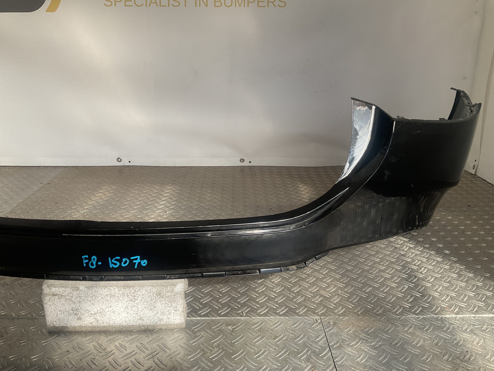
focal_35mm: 29
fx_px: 414
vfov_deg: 48.2
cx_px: 247
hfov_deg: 61.7
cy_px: 186
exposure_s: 1/586
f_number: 1.8
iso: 16
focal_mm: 3
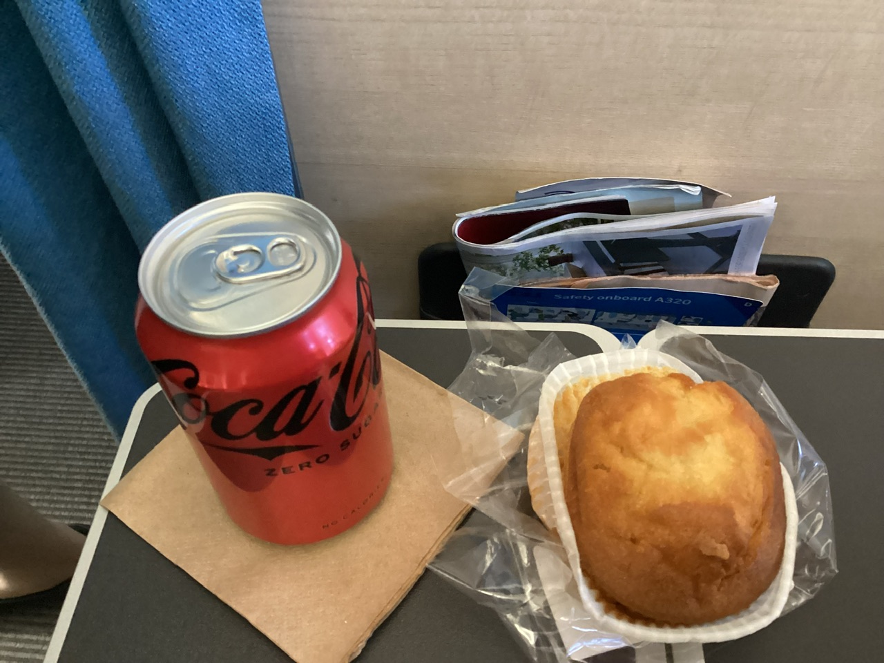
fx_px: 792
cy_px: 332
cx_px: 442
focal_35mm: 31
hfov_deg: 58.4
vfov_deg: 45.4
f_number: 2.4
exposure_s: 1/25
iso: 640
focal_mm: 3.3
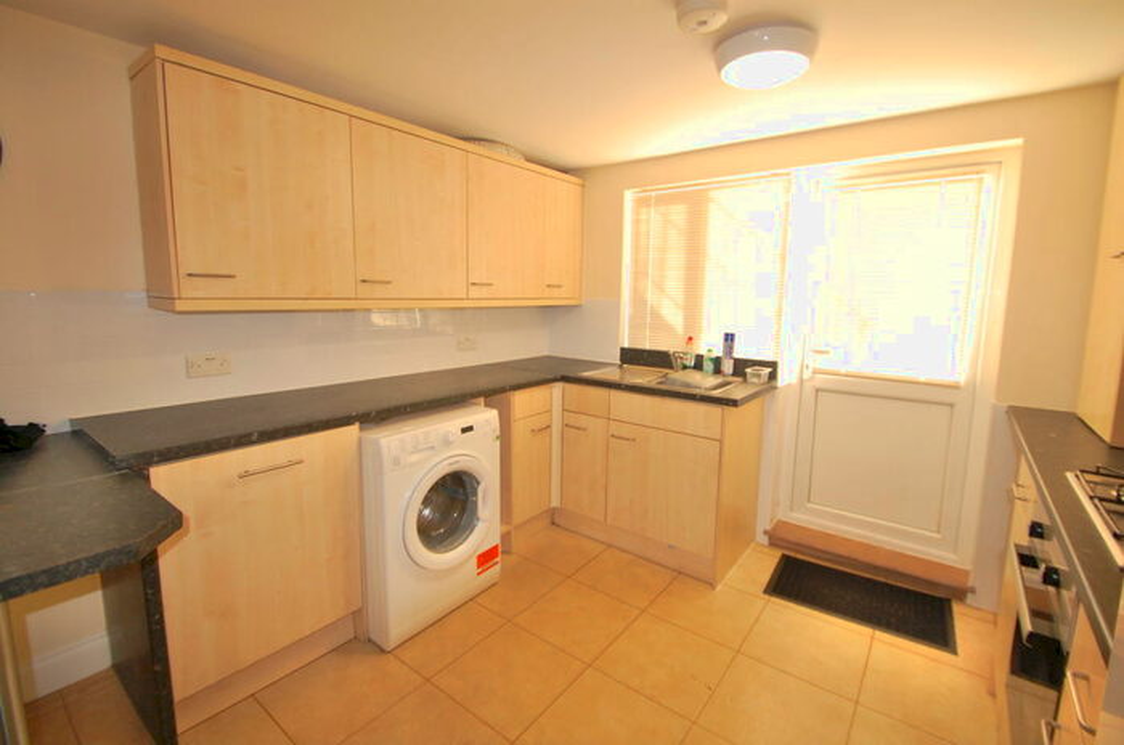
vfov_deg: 77.1
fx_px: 467
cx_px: 562
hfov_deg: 100.5
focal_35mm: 15
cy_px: 372
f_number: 3.5
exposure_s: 1/60
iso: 400
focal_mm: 10
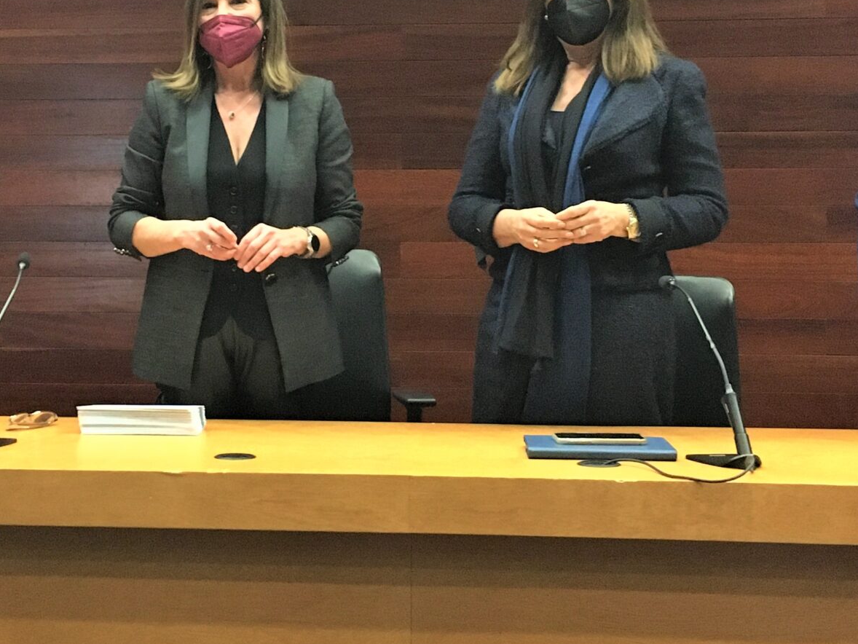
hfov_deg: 30.6
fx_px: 1562
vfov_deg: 23.2
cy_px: 211
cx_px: 324
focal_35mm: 63
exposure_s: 1/17
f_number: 2.2
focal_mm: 4.15
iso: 320
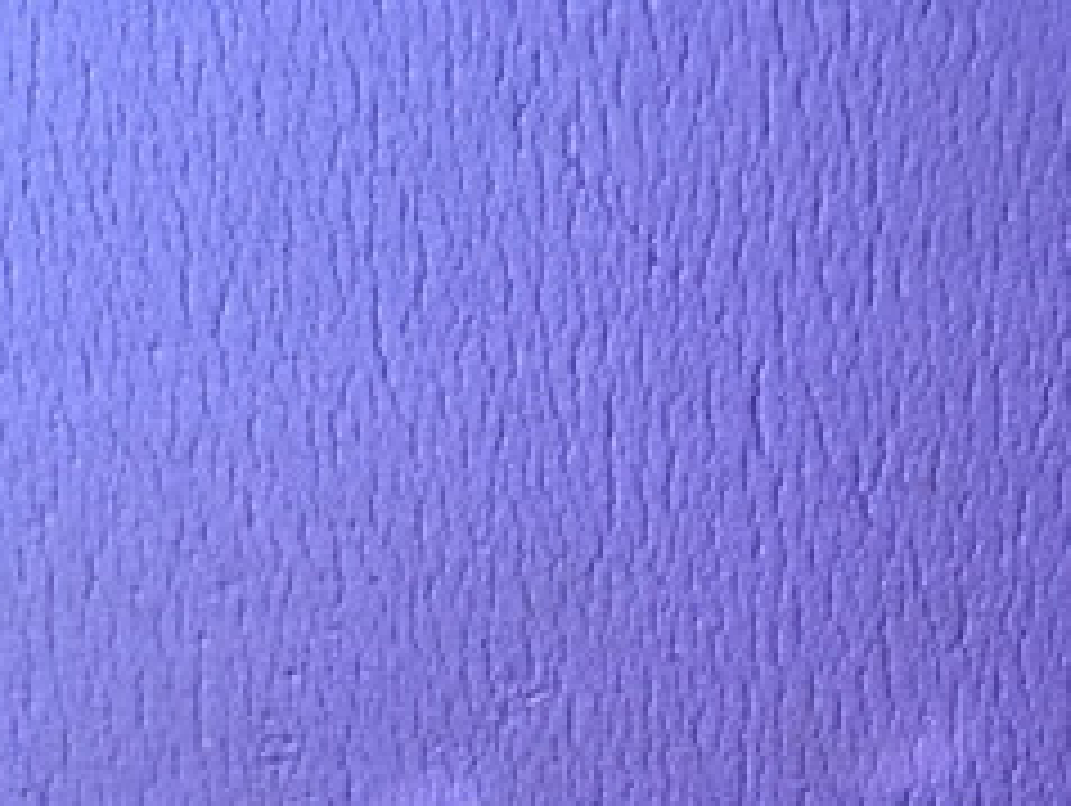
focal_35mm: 73
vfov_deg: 19.0
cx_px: 675
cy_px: 977
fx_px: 2261
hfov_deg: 26.6
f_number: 2.2
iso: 100
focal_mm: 4.15
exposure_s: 1/8
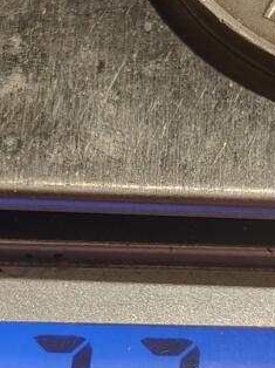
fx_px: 1400
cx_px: 135
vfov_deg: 14.9
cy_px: 226
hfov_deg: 11.2
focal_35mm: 132
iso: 250
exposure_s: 1/200
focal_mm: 6.06
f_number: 1.6
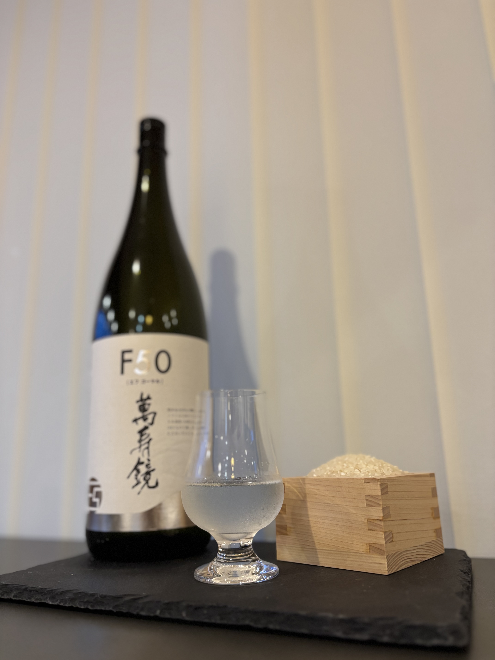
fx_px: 496
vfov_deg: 67.3
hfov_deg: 53.1
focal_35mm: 26
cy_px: 330
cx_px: 248
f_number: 1.6
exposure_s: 1/60
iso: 320
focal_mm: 5.96
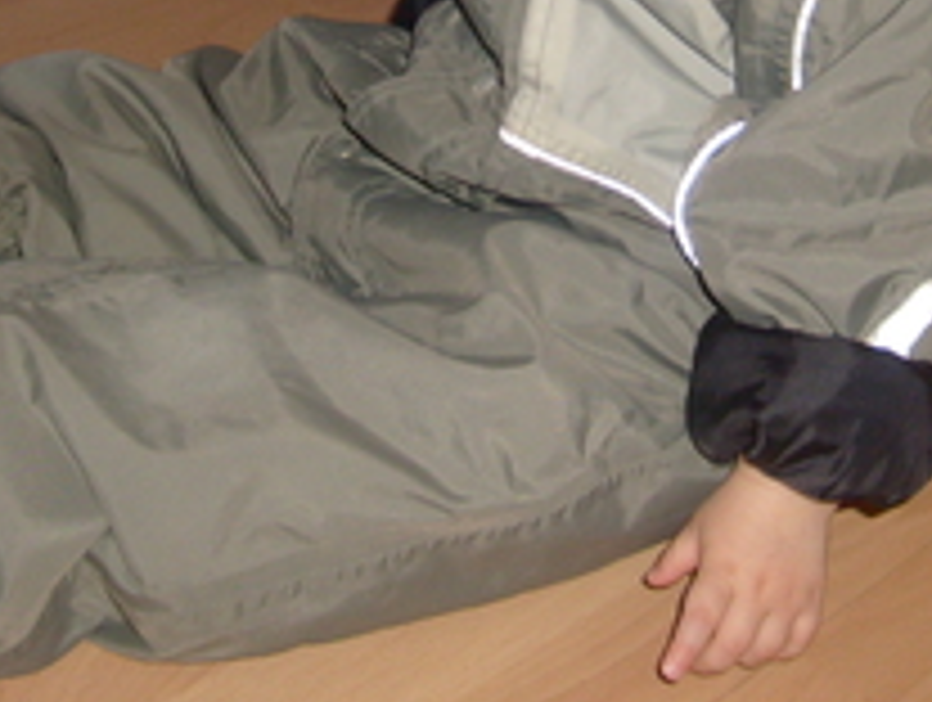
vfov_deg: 18.9
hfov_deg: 25.6
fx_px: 2050
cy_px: -4
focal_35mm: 76
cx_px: 527
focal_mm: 5.8
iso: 100
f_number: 2.8
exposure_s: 1/45
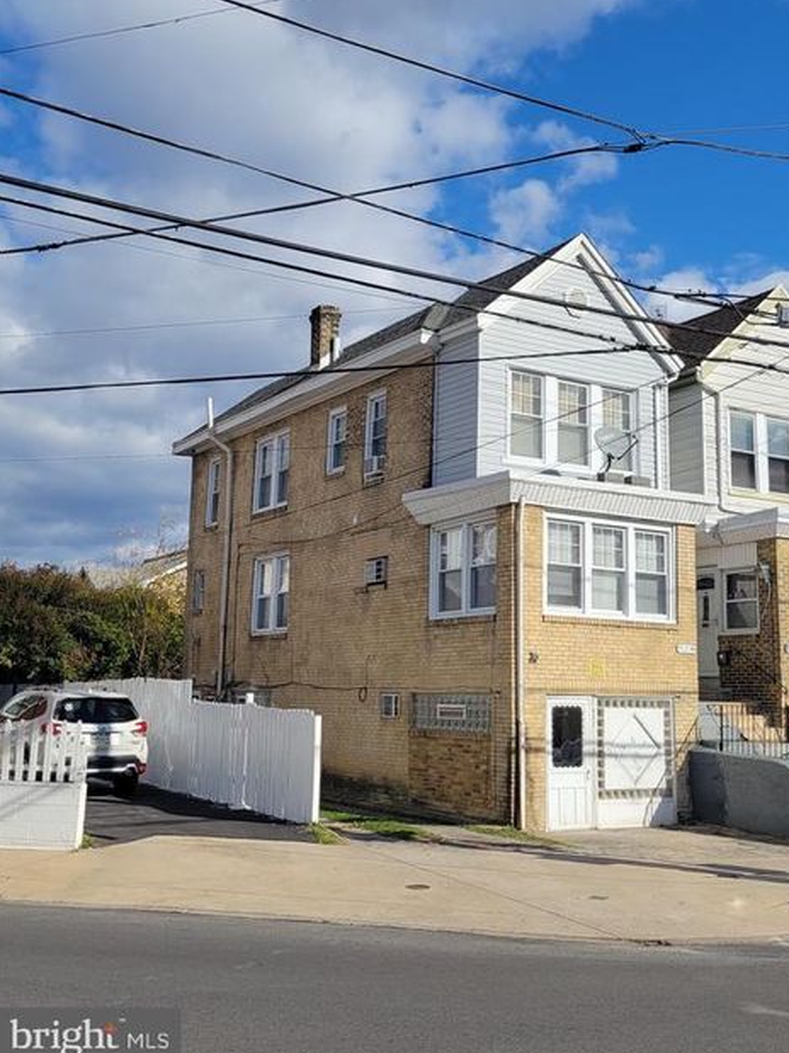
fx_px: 851
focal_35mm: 28
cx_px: 422
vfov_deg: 63.4
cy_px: 501
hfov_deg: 49.7
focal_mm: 5.4
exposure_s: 1/4043
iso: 40
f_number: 1.8
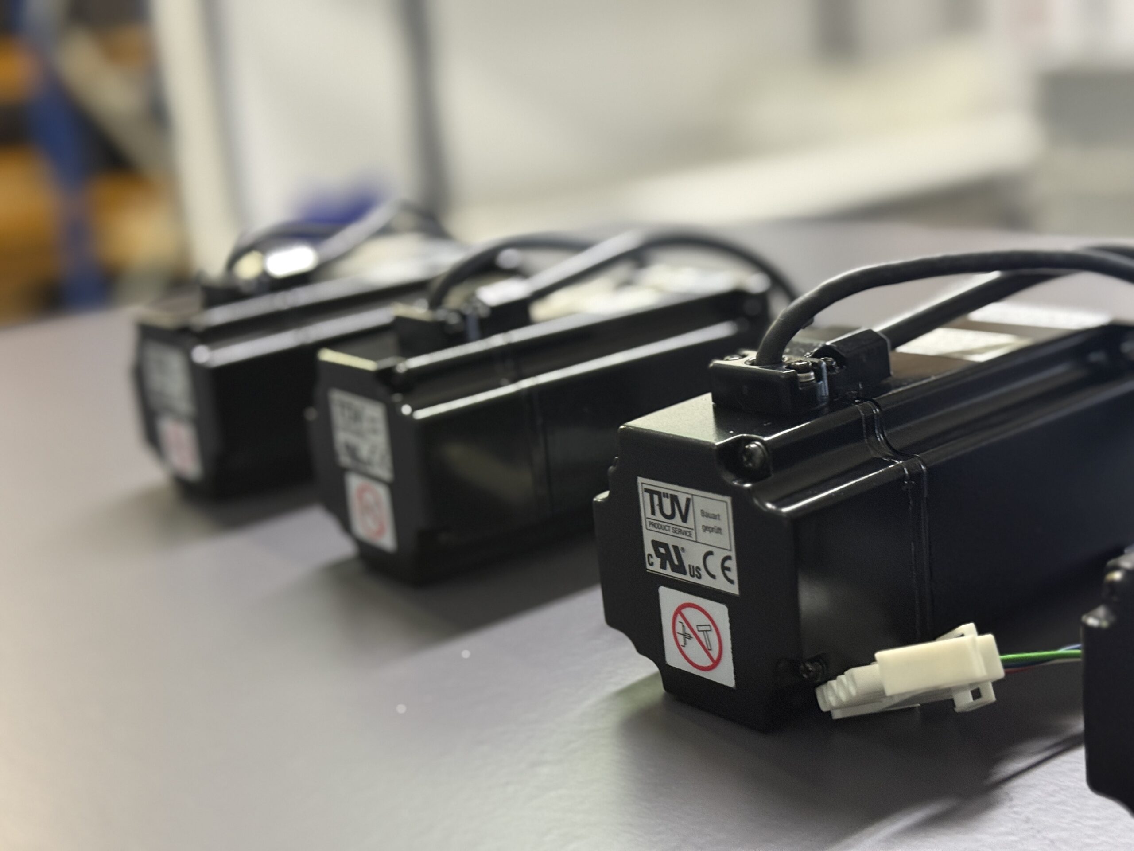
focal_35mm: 48
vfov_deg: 30.3
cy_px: 426
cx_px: 567
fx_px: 1572
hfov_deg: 39.7
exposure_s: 1/33
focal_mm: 6.76
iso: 320
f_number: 1.78
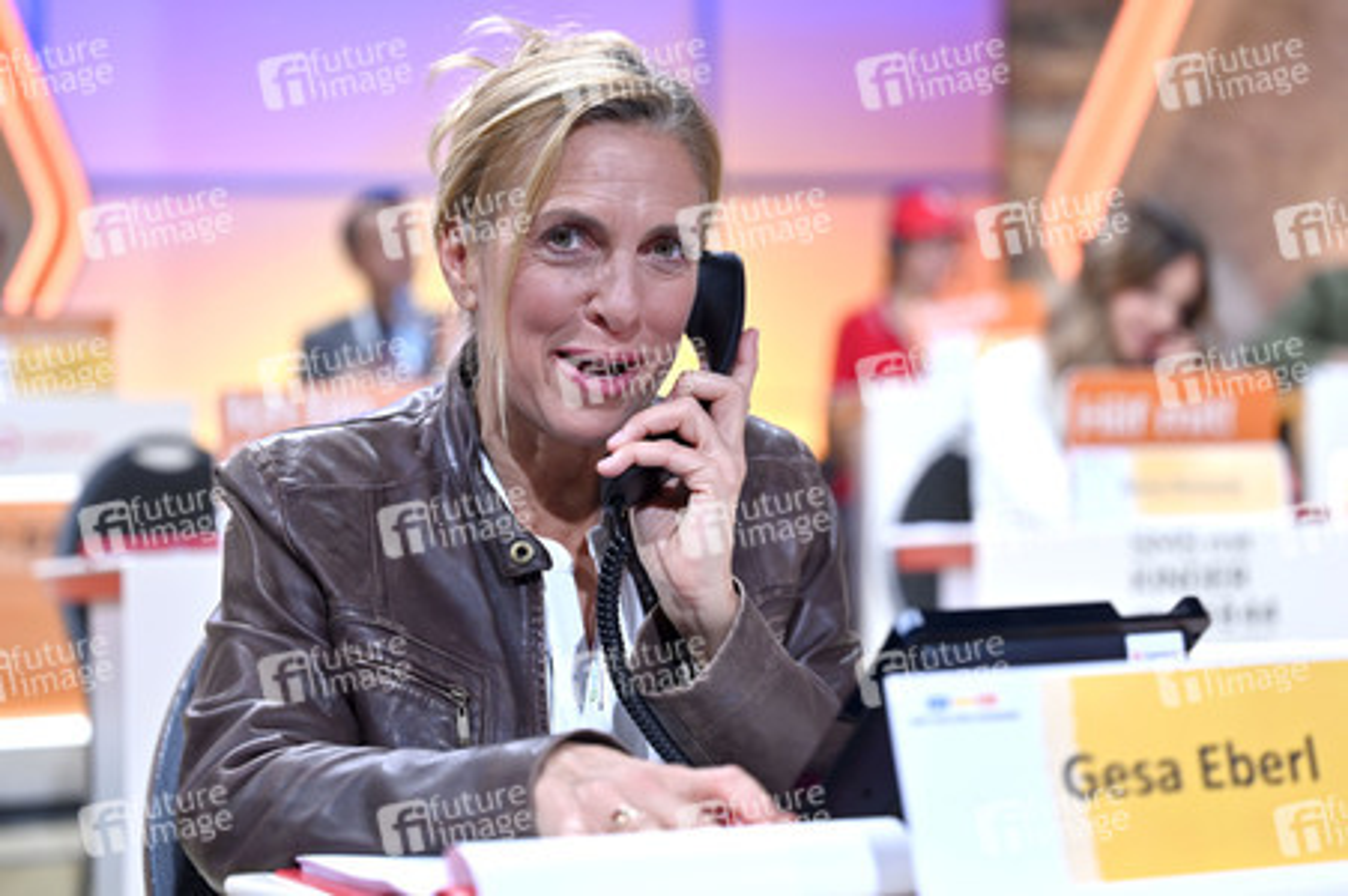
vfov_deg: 19.4
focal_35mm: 70
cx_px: 674
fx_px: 2619
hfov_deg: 28.9
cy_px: 448
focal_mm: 70
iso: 1000
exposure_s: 1/320
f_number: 2.8
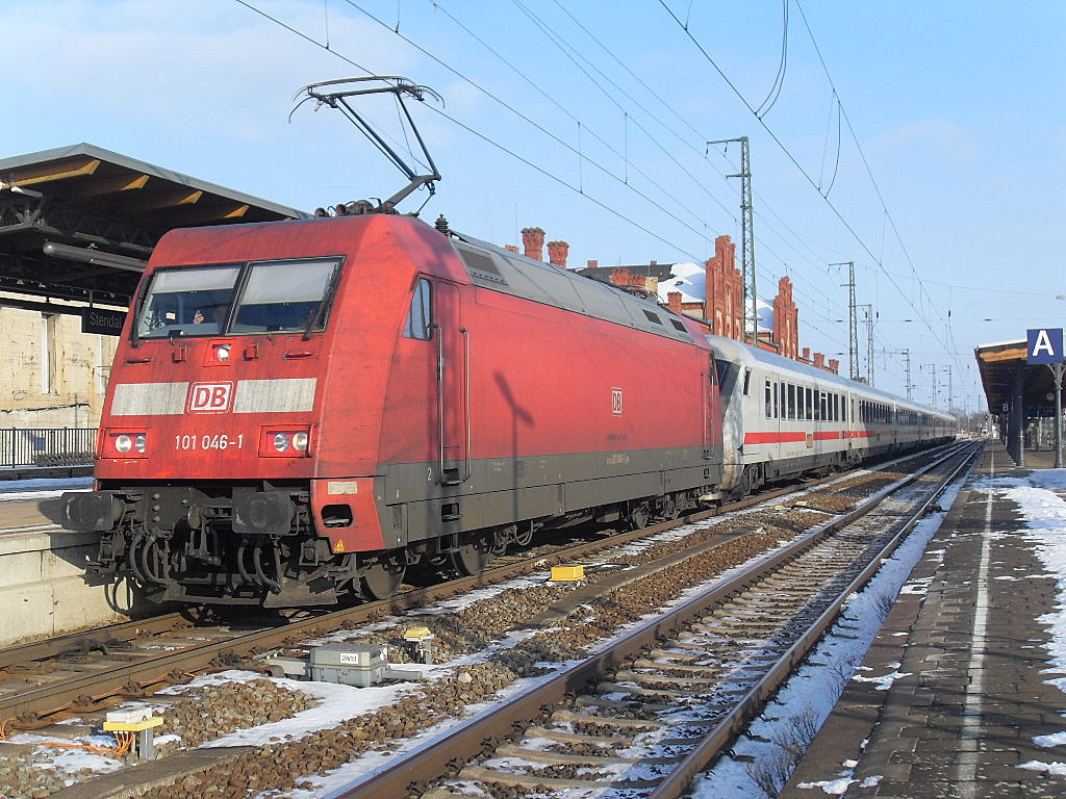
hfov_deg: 38.2
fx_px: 1540
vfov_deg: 29.1
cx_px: 533
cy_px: 400
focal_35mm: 50
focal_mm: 8.4
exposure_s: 1/125
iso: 80
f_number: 8.4
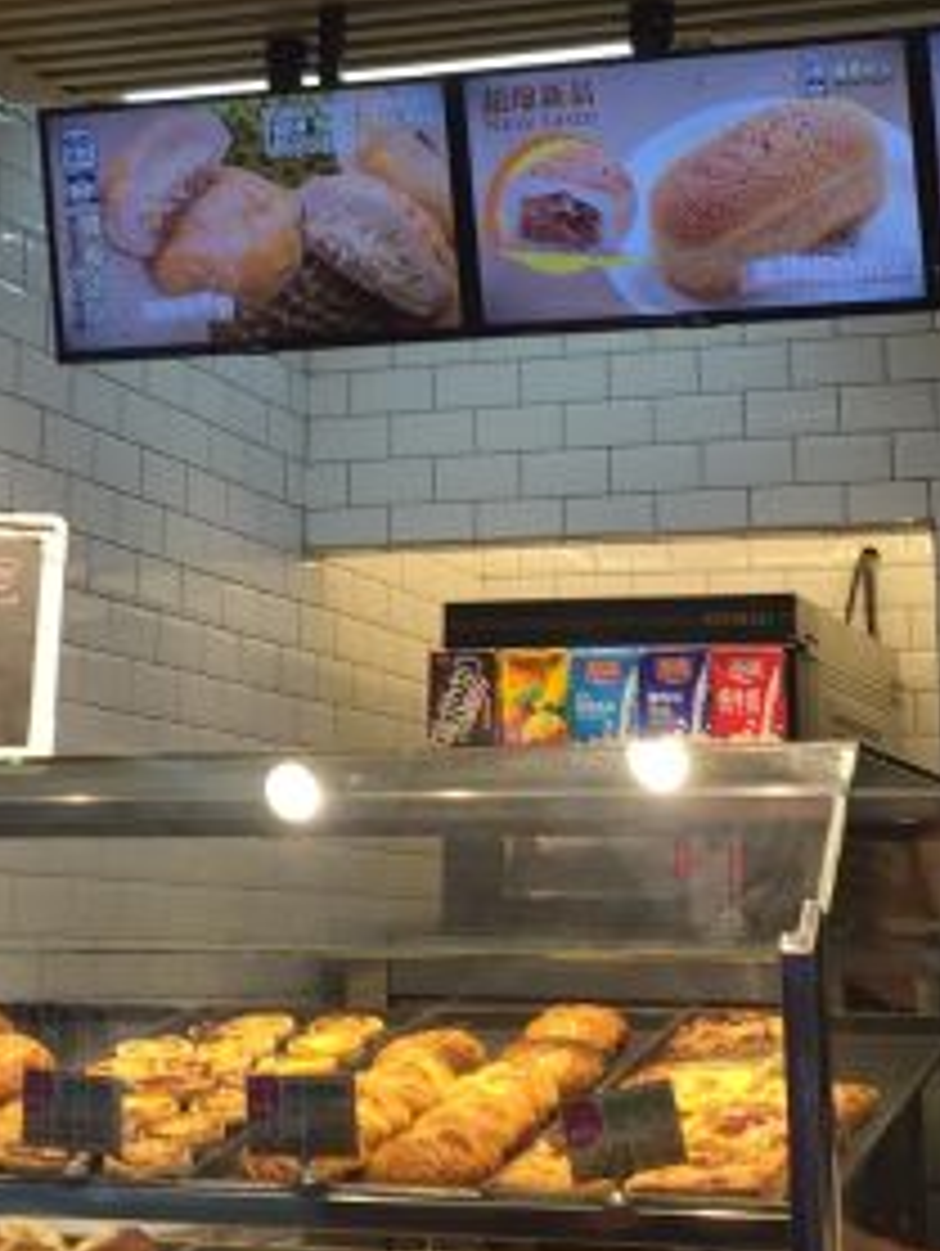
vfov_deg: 26.1
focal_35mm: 73
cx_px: 416
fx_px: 2639
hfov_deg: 20.2
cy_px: 220
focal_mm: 4.15
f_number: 2.2
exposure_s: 1/100
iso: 50
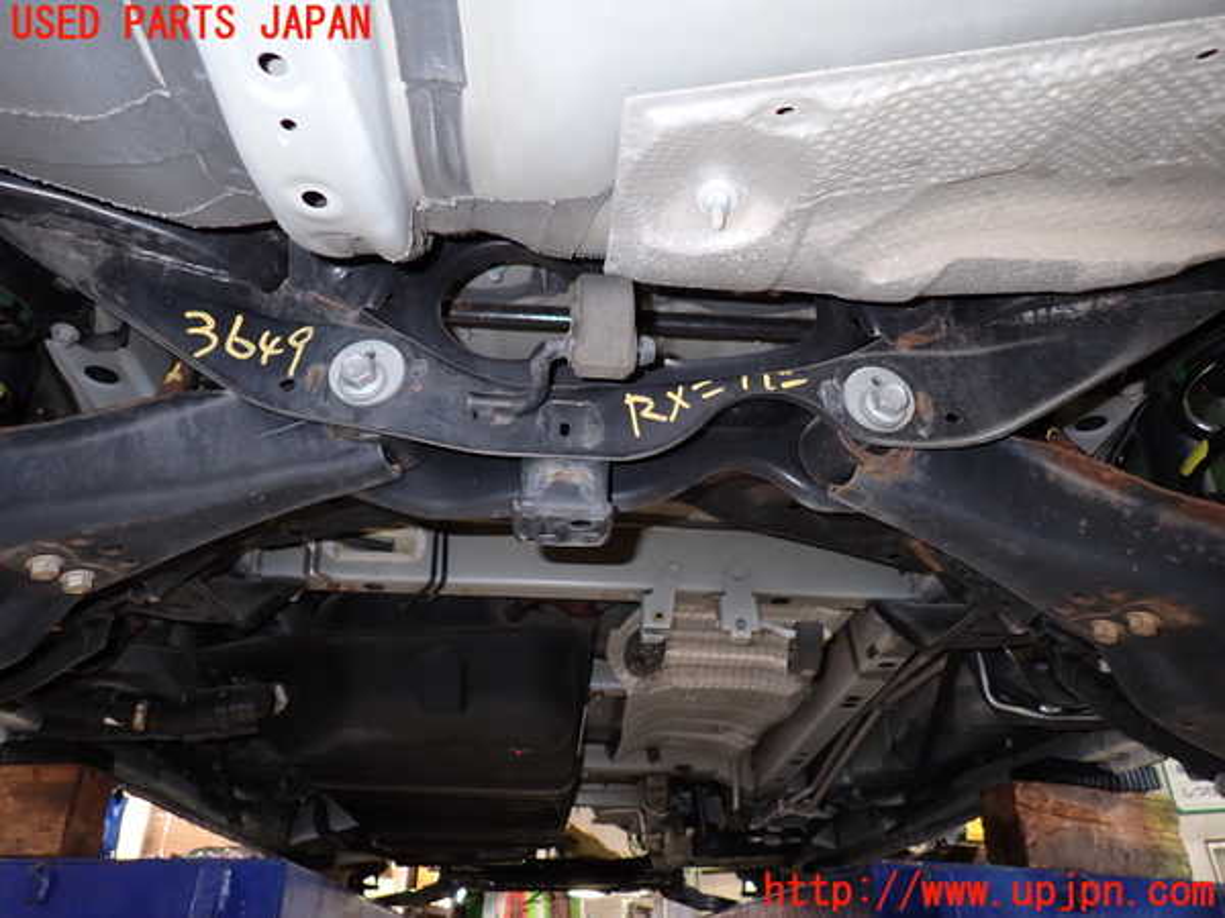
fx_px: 885
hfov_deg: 69.4
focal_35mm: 25
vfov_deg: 54.9
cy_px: 459
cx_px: 612
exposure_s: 1/30
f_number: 2
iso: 200
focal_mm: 4.5
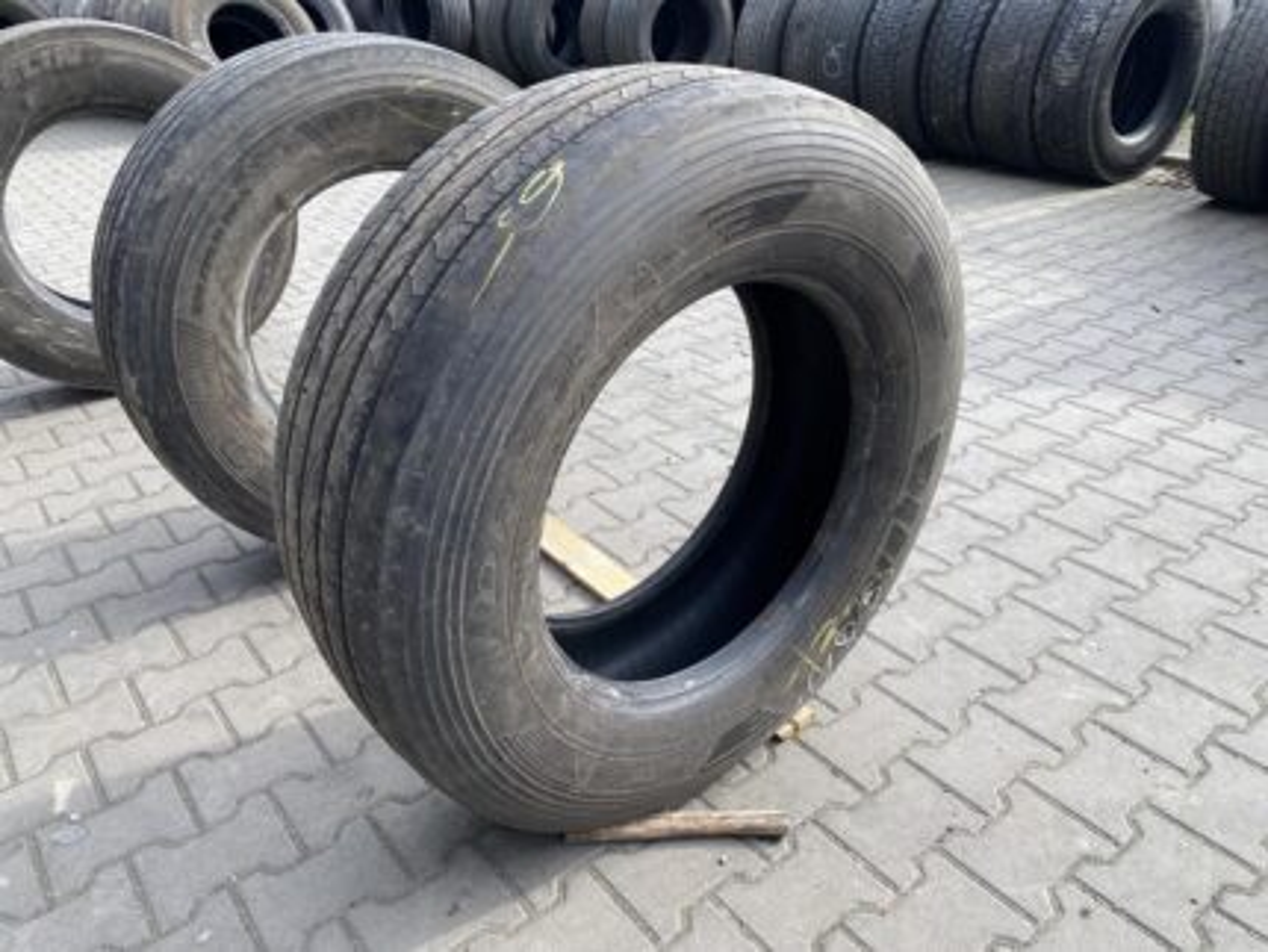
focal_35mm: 26
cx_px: 634
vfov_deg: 53.1
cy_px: 476
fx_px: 953
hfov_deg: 67.3
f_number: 1.8
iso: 32
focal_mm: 4.25
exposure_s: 1/439
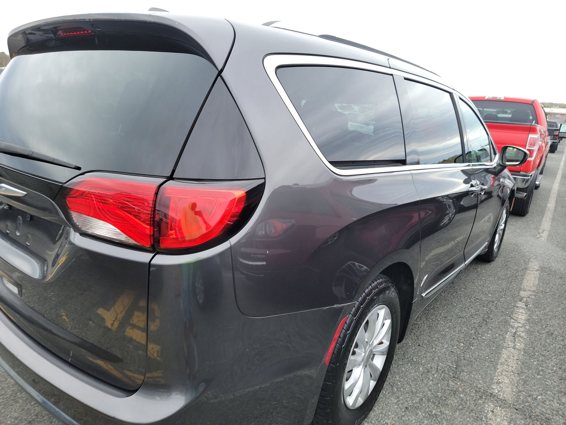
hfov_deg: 71.6
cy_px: 212
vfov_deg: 56.8
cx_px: 283
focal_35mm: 24
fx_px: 392
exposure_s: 1/130
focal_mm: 6.7
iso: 50
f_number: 1.8
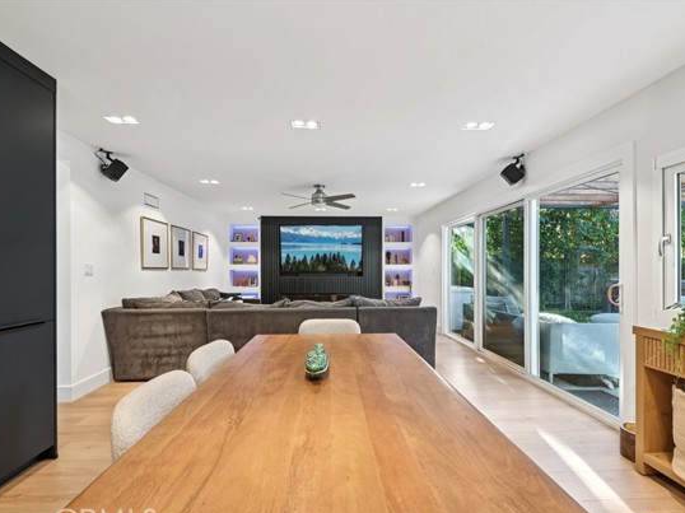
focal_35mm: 16
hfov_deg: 94.5
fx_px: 316
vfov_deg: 78.0
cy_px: 268
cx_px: 335
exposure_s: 1/6
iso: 320
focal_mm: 14
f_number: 8
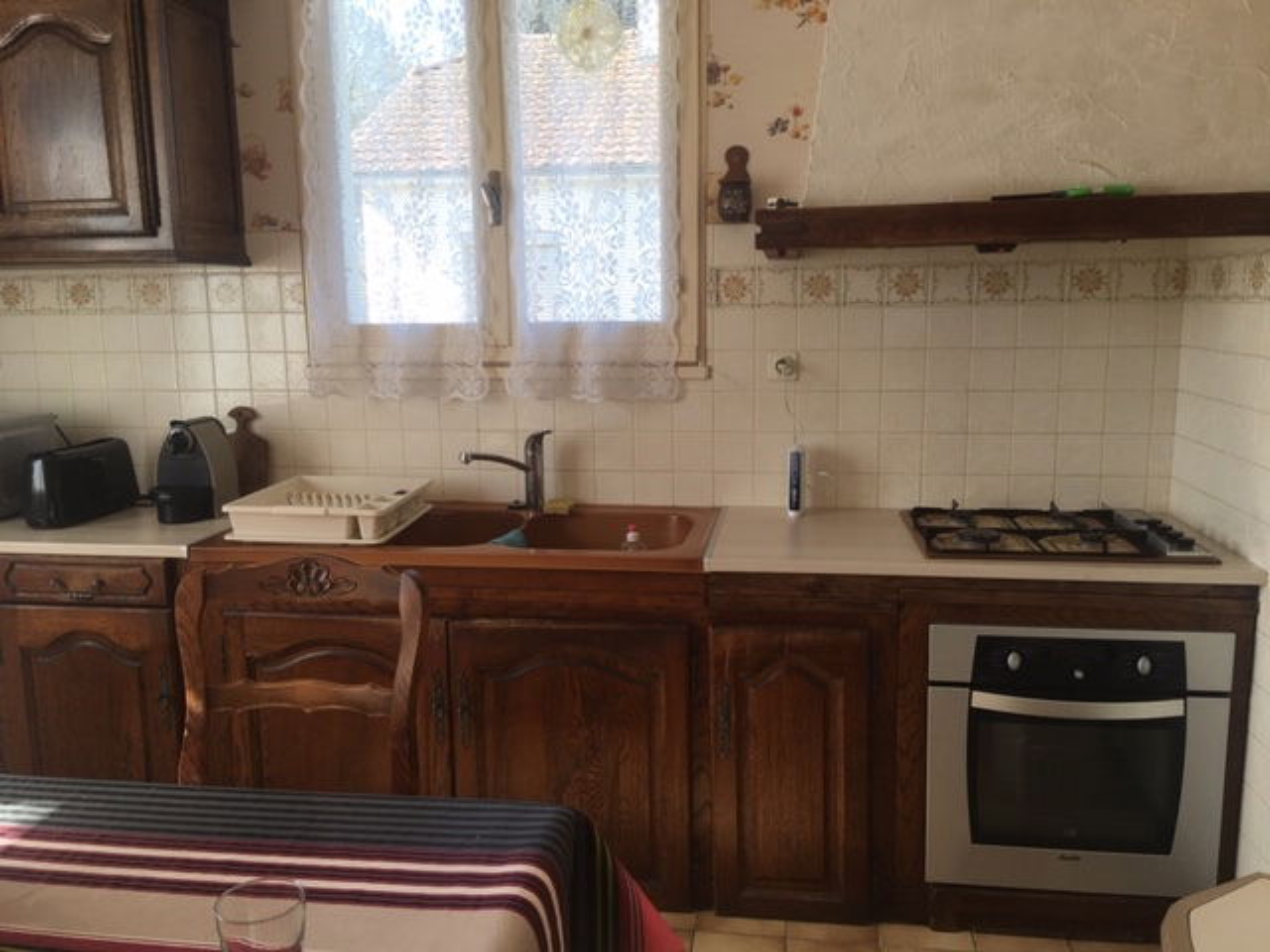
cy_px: 476
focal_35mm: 29
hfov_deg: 61.7
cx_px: 635
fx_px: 1064
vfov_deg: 48.2
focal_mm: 4.15
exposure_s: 1/100
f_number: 2.2
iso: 25
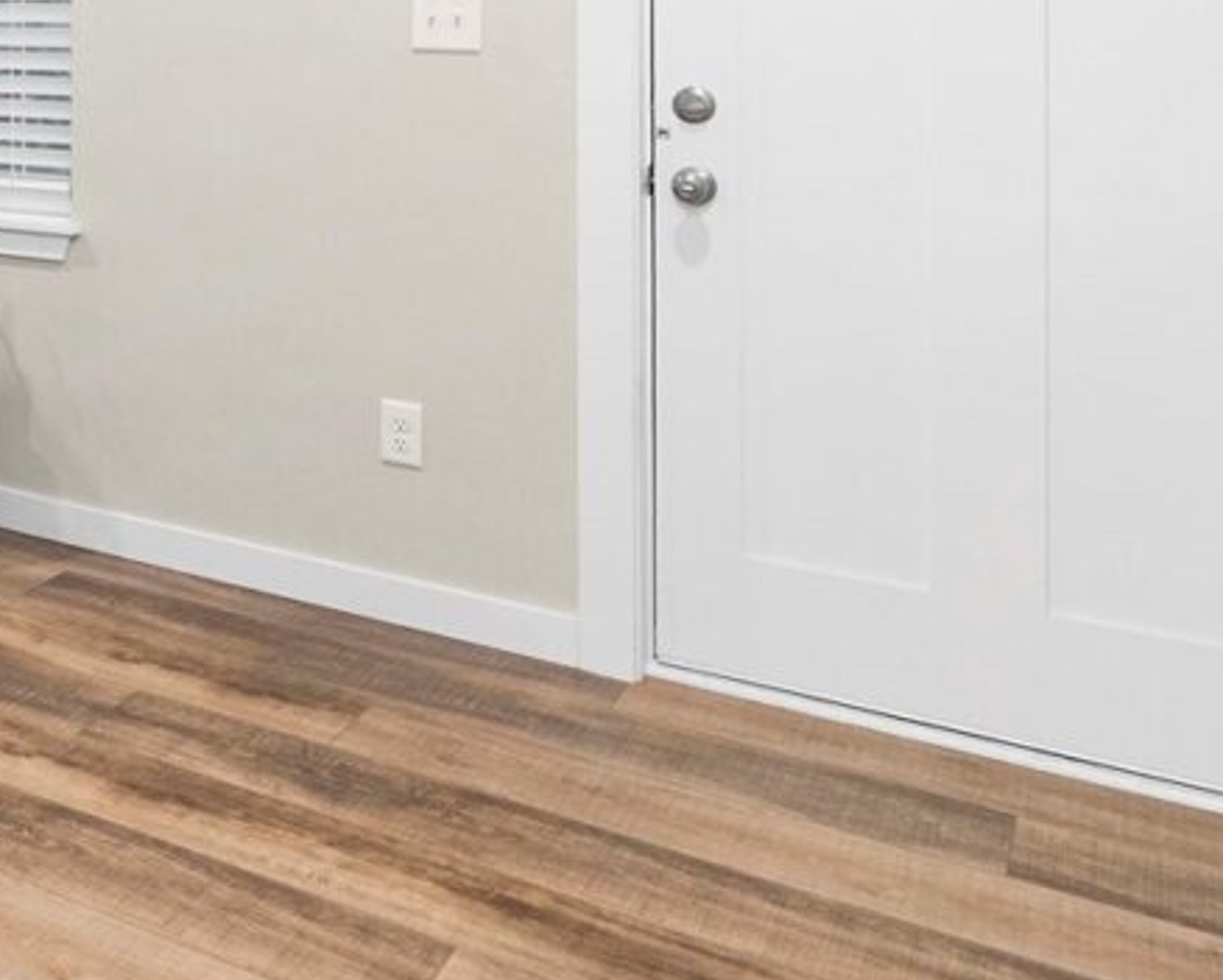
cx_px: -388
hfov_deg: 32.3
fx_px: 1521
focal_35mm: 42
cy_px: 116
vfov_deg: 34.0
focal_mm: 14
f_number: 6.3
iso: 200
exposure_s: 1/60
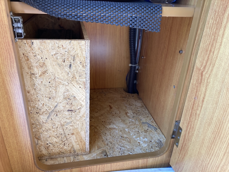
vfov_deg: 49.7
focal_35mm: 28
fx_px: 185
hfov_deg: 63.4
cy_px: 86
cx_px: 114
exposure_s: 1/121
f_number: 1.8
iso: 25
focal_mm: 3.99
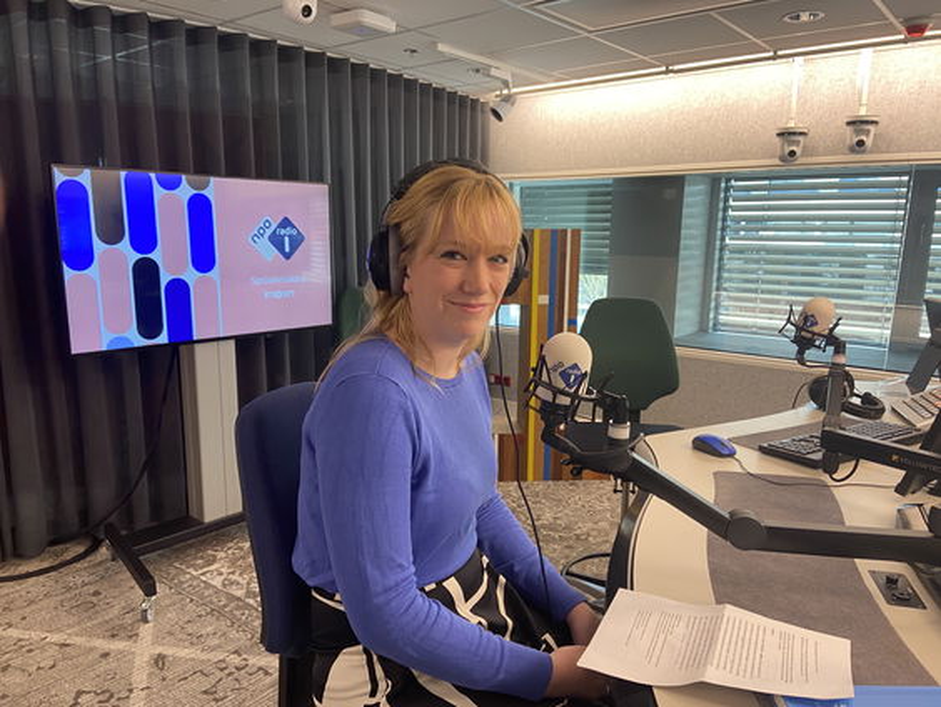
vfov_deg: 53.1
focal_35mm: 26
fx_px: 707
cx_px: 470
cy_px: 354
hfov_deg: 67.3
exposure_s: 1/50
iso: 160
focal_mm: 4.25
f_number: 1.8
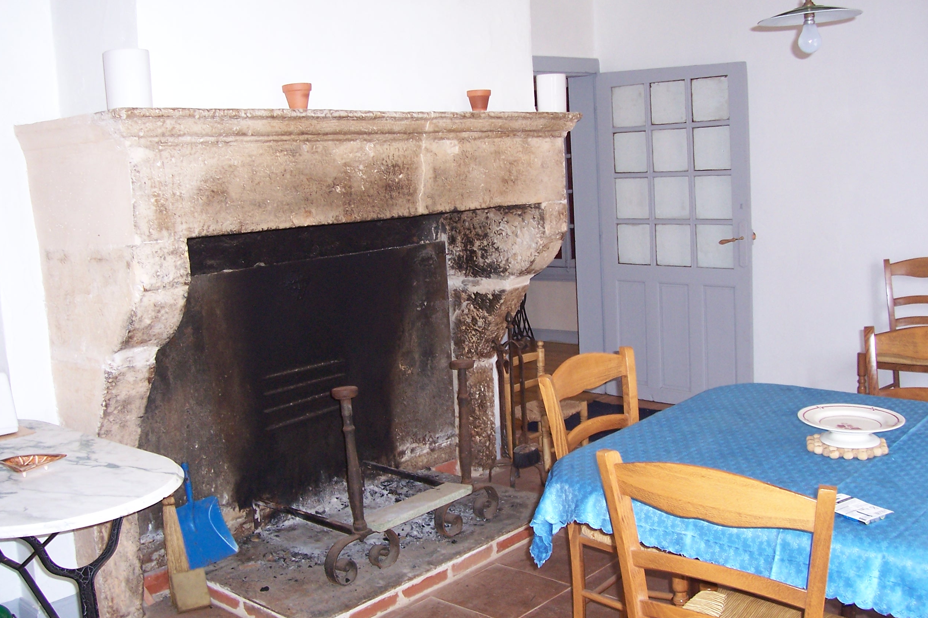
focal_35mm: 36
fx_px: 928
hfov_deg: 53.1
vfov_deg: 36.9
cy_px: 294
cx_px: 462
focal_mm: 5.6
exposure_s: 1/60
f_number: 2.7
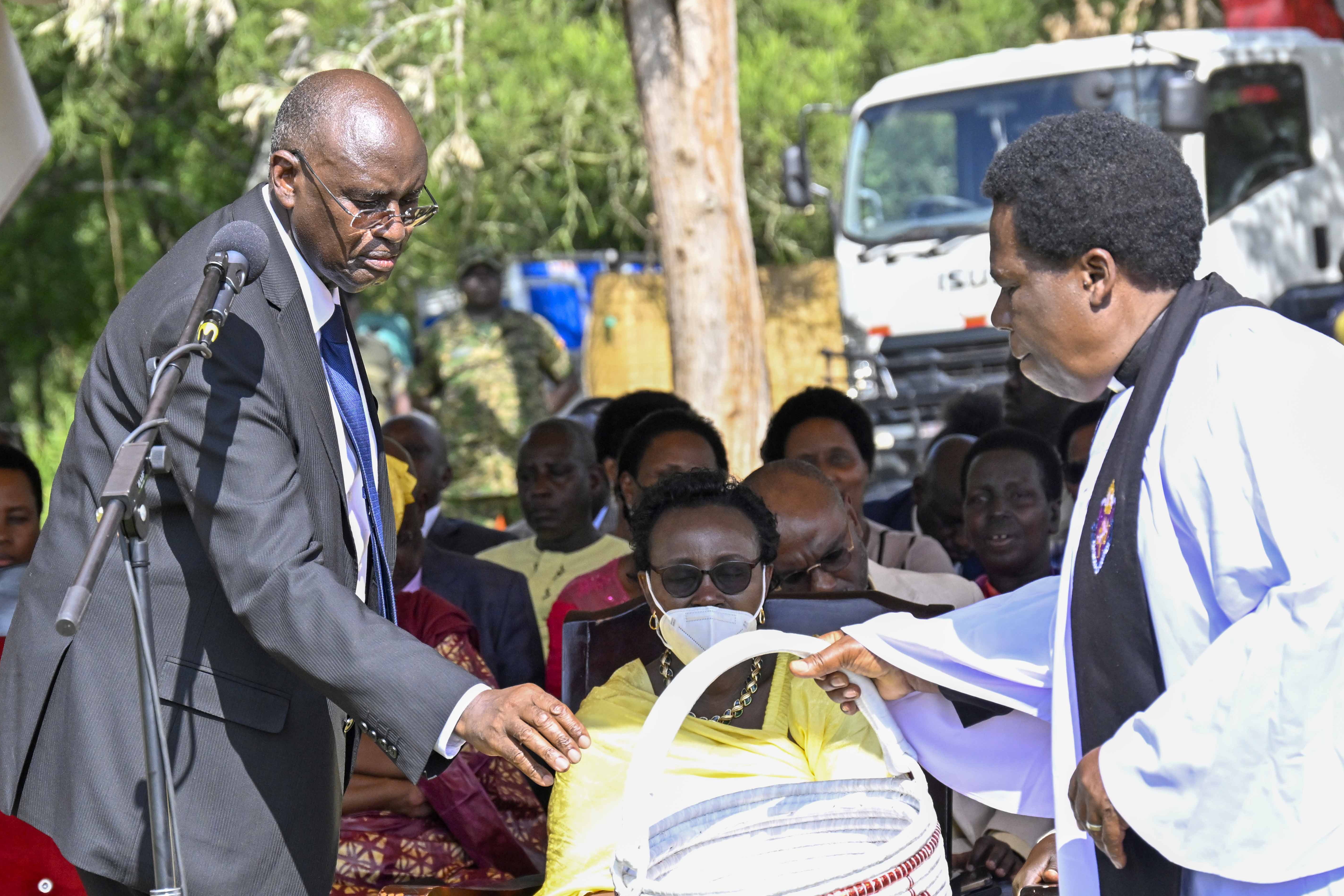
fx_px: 5338
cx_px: 576
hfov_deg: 14.3
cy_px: 619
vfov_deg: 9.6
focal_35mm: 143
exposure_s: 1/2500
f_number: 6.3
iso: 1800
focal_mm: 98
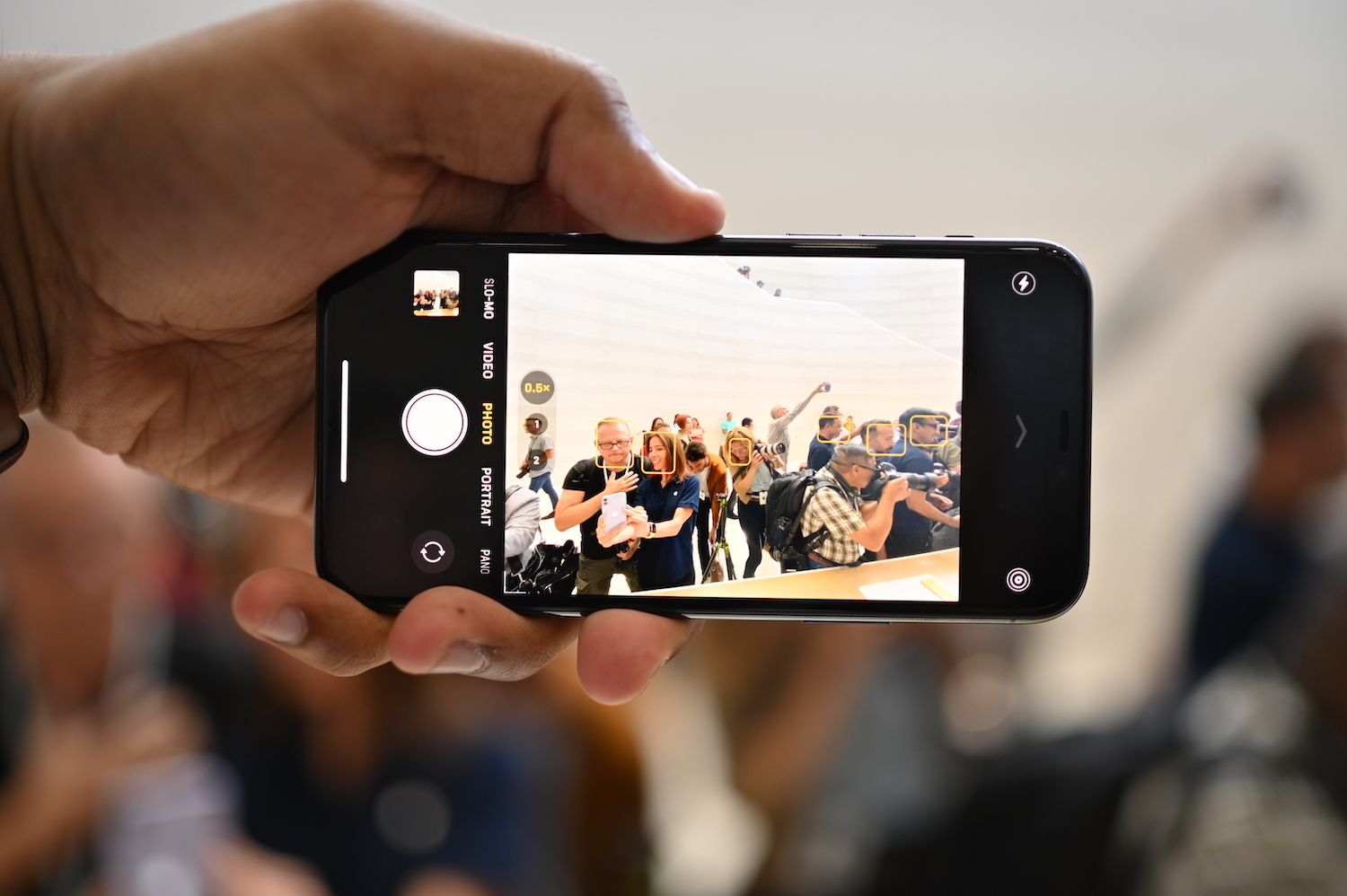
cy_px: 448
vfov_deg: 37.8
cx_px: 674
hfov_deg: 54.5
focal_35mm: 35
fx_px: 1309
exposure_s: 1/320
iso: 160
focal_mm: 35
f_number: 1.8
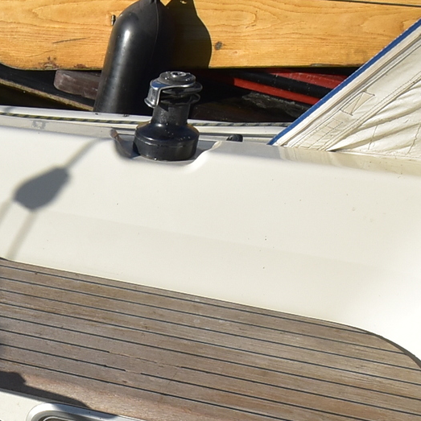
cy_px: 473
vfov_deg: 25.9
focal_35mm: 61
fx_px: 839
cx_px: -102
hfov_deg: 25.0
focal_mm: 10
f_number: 11
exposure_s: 1/500
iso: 400
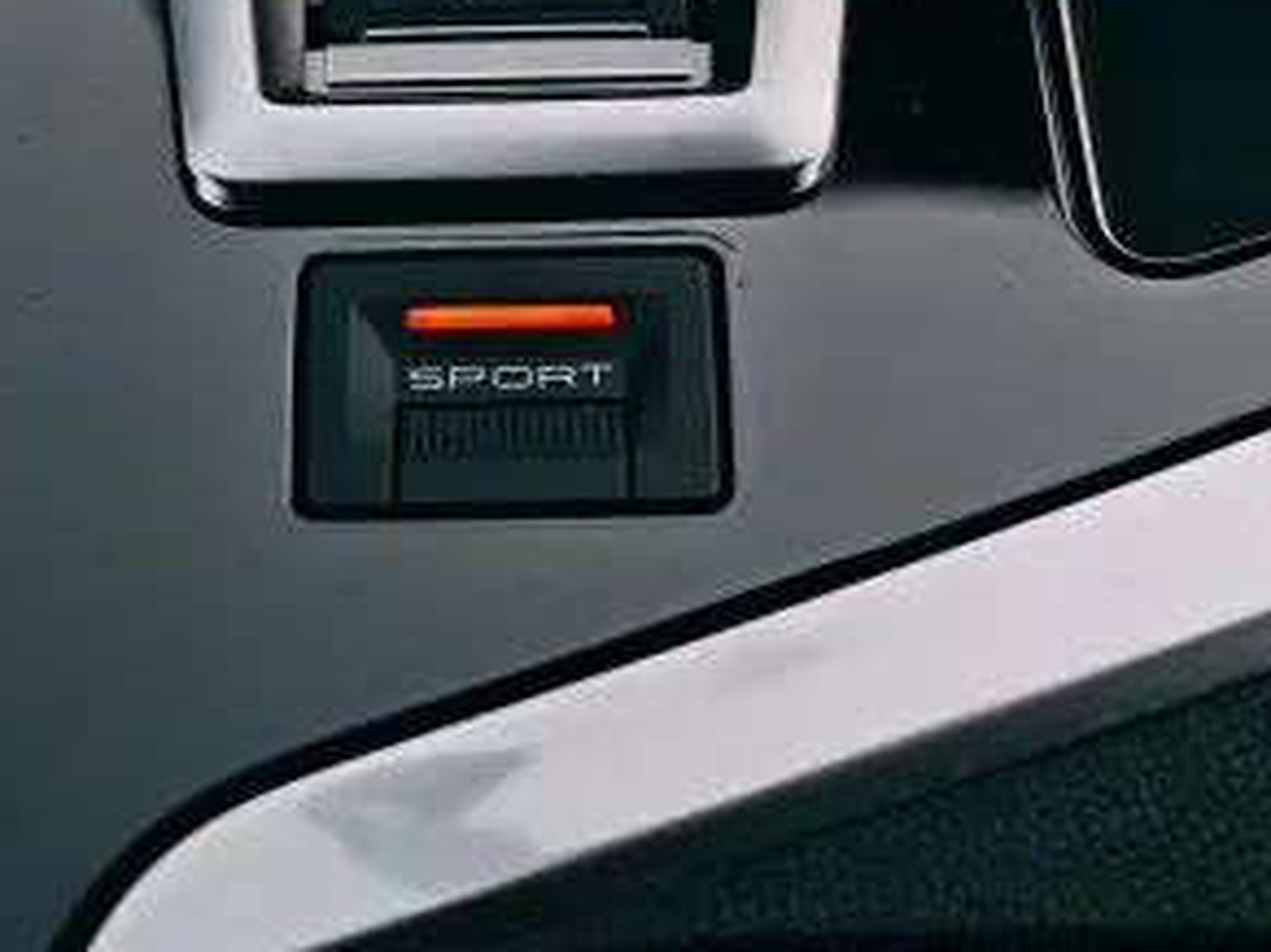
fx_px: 3266
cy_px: 389
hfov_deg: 22.0
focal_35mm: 89
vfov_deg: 16.6
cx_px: 489
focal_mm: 15.38
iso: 320
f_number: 2.6
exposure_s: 1/100
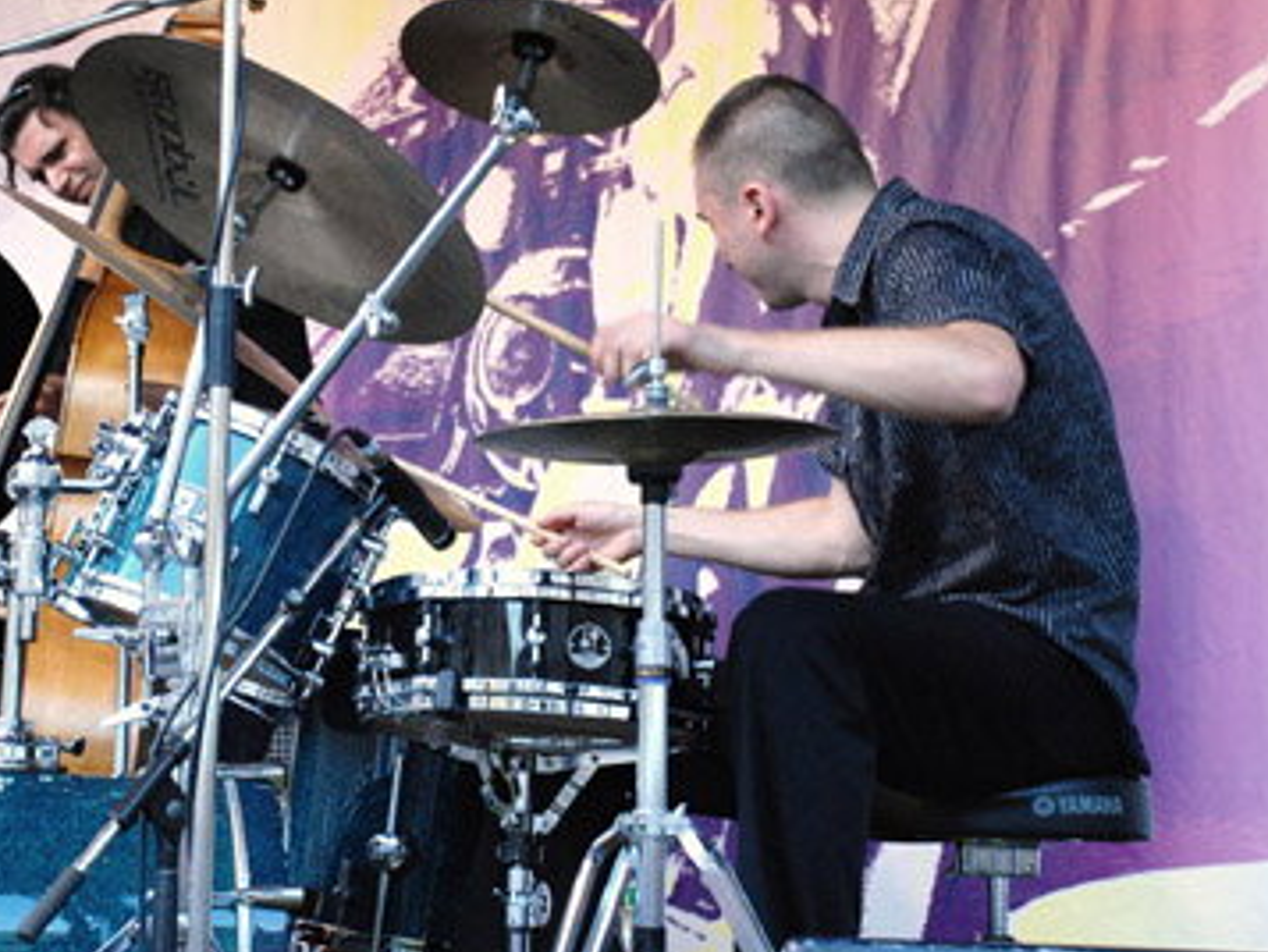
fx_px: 3554
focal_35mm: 97
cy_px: 524
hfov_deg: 20.2
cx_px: 412
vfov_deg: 15.3
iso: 800
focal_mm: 48
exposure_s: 1/60
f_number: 4.8
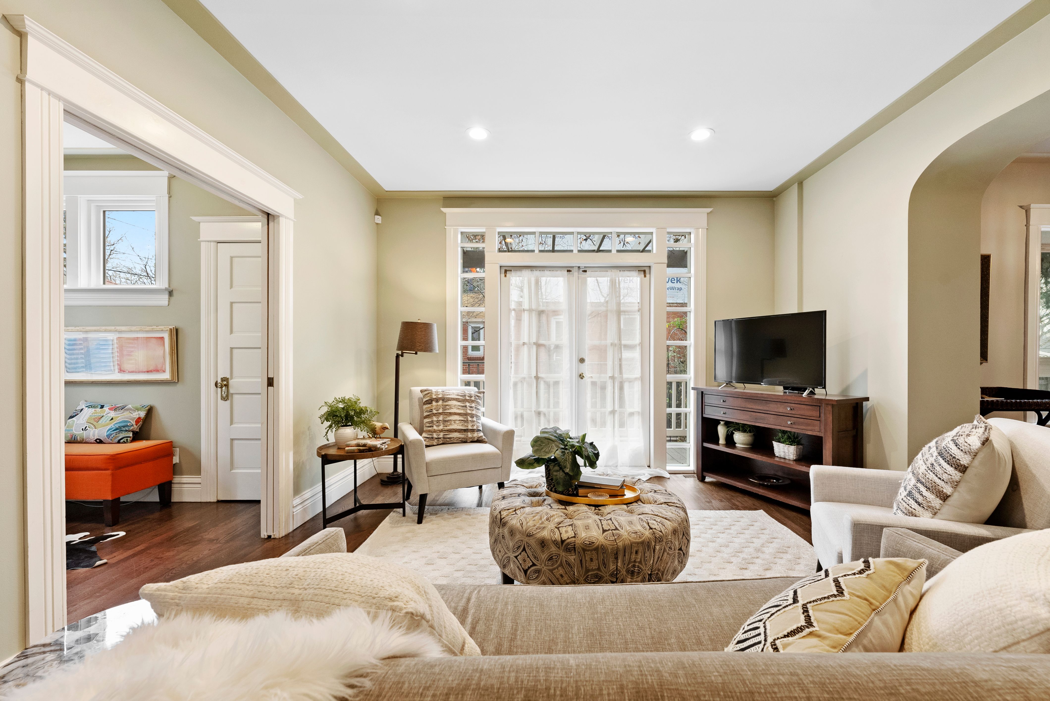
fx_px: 409
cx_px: 525
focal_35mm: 14
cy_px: 350
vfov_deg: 81.3
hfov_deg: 104.2
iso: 800
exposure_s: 1/10
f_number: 8
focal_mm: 14
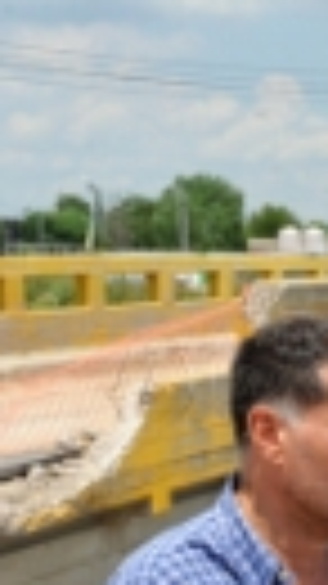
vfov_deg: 22.9
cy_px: 659
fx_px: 1347
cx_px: 656
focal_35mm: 87
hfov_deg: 12.3
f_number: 14
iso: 640
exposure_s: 1/800
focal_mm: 24
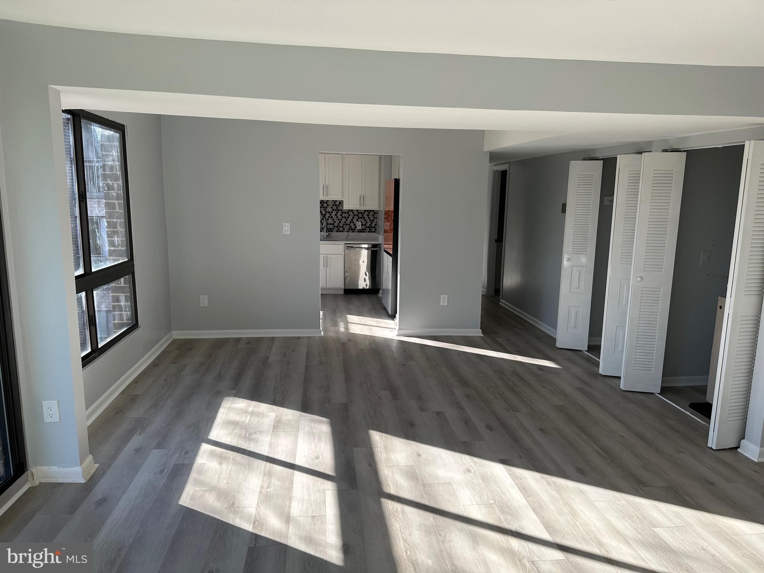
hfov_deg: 71.6
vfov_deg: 56.8
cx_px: 382
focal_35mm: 24
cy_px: 286
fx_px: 530
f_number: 1.78
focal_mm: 6.86
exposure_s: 1/630
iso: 80
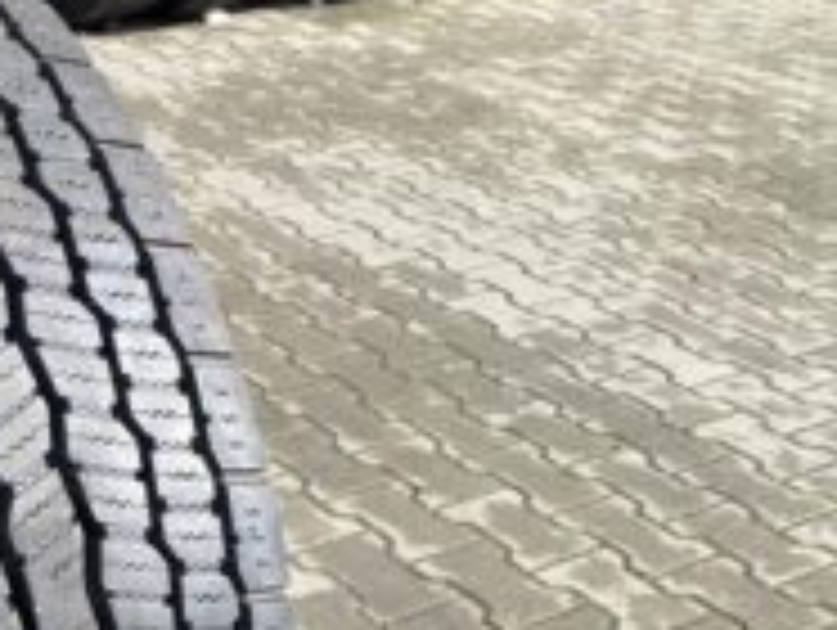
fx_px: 1453
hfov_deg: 30.0
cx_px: 9
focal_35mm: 60
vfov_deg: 23.9
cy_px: 547
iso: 32
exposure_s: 1/965
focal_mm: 4.25
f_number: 1.8
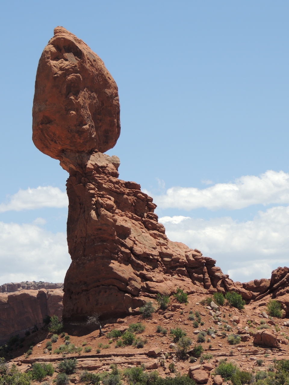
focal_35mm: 135
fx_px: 1503
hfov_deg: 11.0
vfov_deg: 14.6
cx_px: 144
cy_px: 192
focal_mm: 24
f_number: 4.3
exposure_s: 1/800
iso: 100
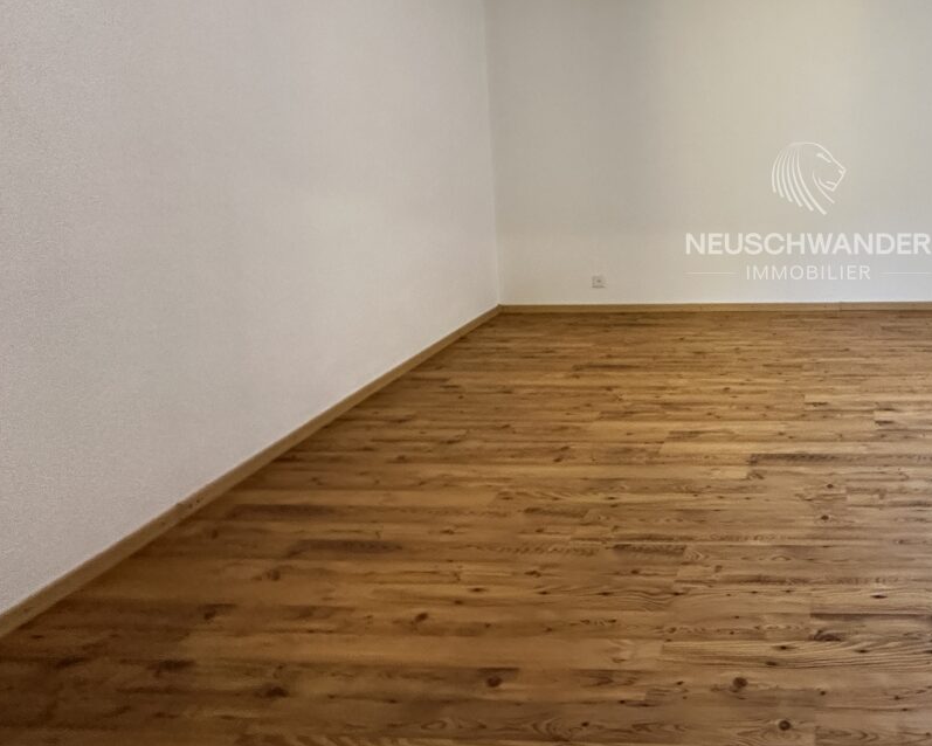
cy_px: 182
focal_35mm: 24
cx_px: 809
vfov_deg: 55.8
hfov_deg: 61.2
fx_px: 662
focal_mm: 2.22
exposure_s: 1/50
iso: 500
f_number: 2.2
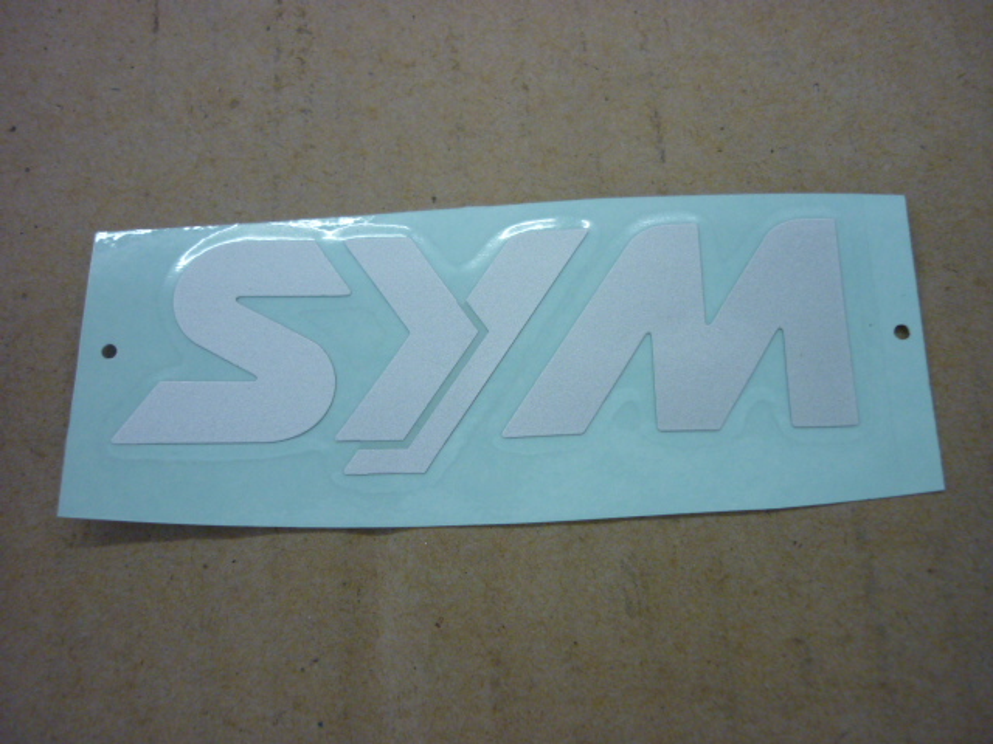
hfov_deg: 55.4
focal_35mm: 33
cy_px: 372
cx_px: 496
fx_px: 947
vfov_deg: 42.9
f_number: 2.8
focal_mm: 5.5
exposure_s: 1/30
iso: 250
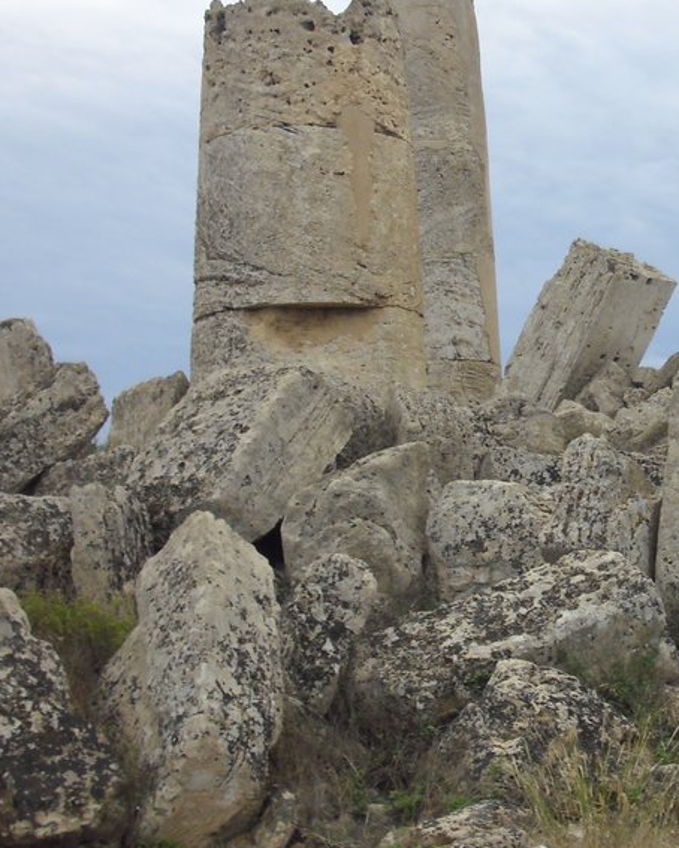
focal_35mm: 67
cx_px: 624
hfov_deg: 22.2
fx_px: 1682
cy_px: 408
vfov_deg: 28.3
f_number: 8
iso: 100
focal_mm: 6.2
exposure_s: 1/80
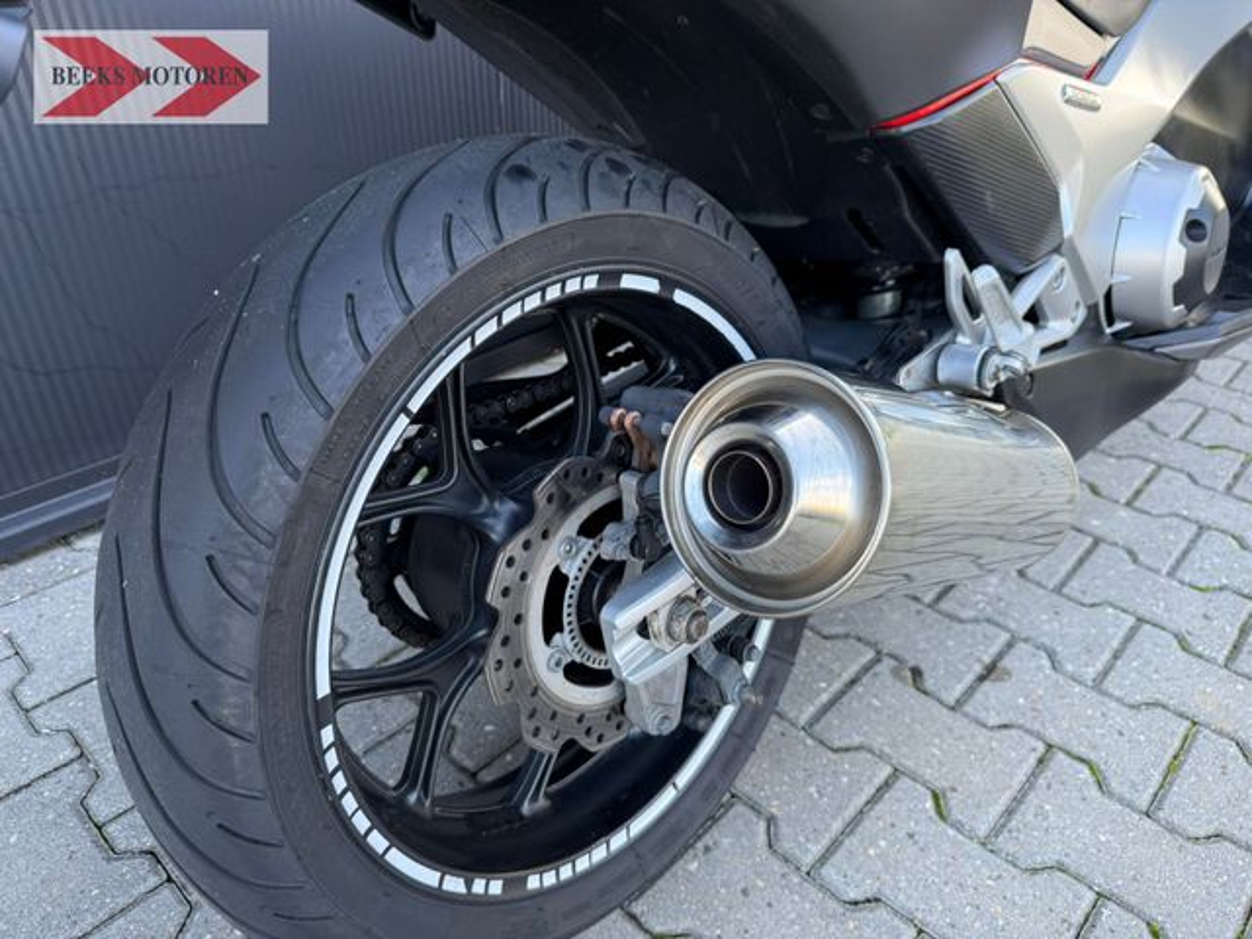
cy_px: 470
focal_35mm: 24
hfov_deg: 71.6
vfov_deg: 56.8
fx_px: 868
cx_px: 626
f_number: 1.78
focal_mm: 6.76
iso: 125
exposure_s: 1/233
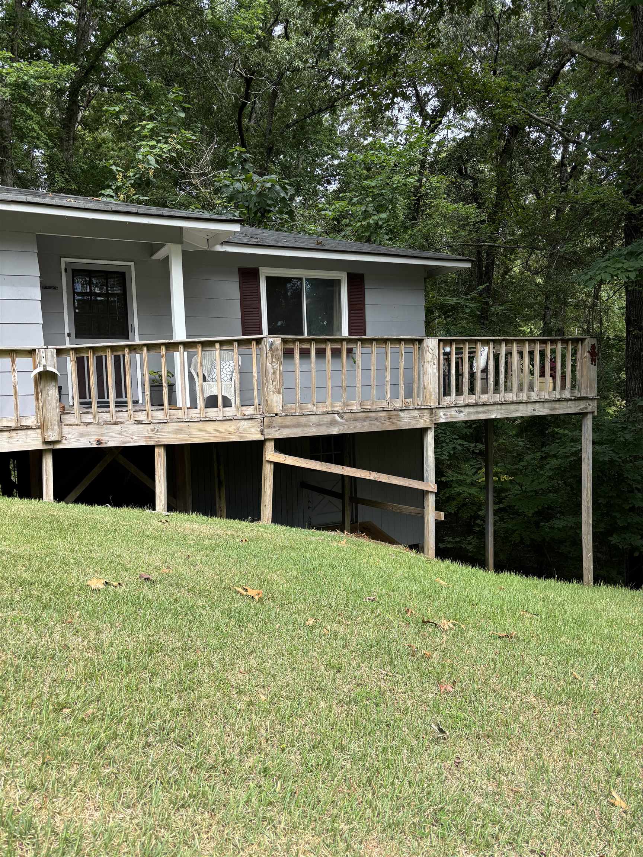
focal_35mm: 26
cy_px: 428
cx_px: 322
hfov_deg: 53.1
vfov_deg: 67.3
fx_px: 644
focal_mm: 5.96
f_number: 1.6
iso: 50
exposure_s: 1/654
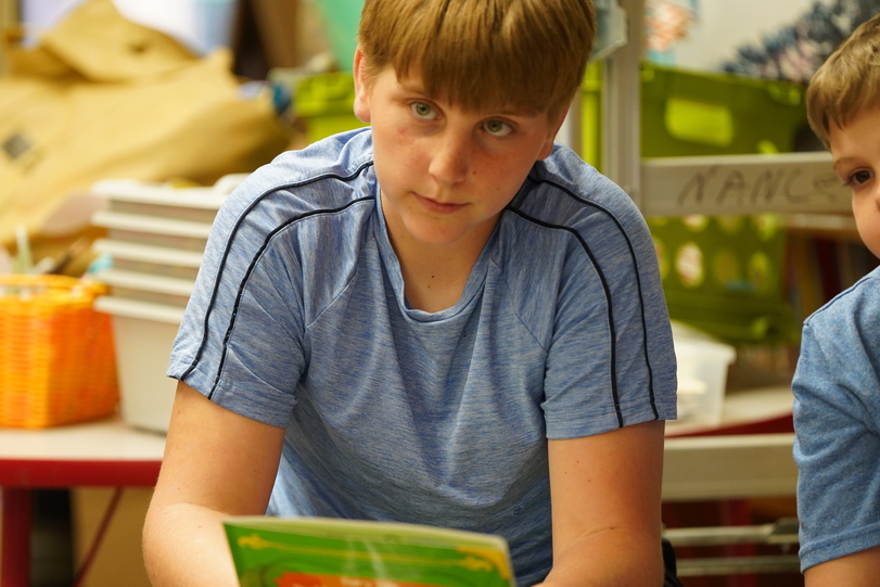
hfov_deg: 9.3
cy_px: 317
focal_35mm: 221
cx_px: 411
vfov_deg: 6.2
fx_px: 5403
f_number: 2.8
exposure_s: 1/200
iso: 2000
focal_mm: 175
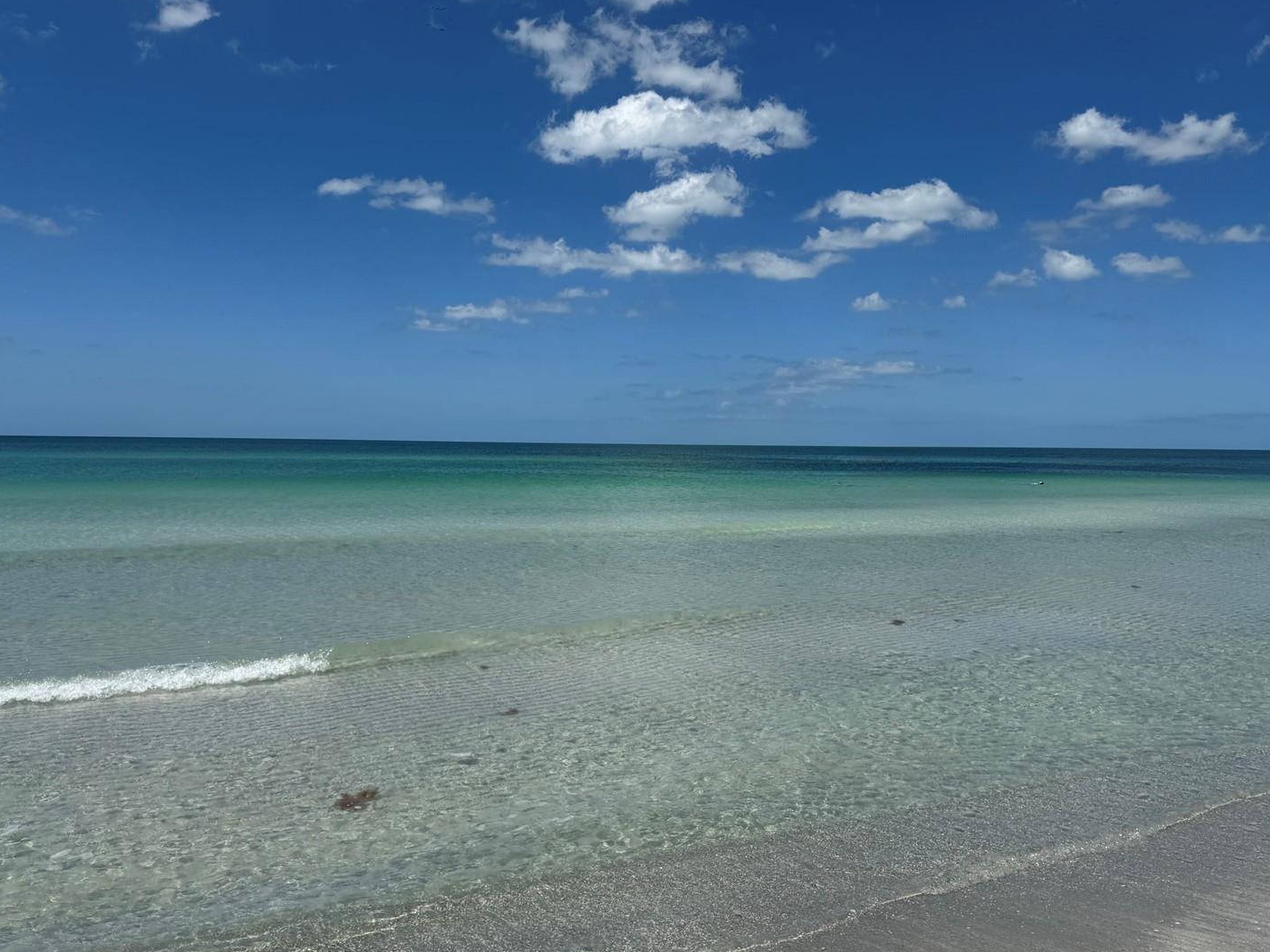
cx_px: 675
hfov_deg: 65.3
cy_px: 511
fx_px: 991
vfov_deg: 51.3
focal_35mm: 27
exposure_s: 1/12346
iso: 80
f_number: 1.78
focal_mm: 6.76
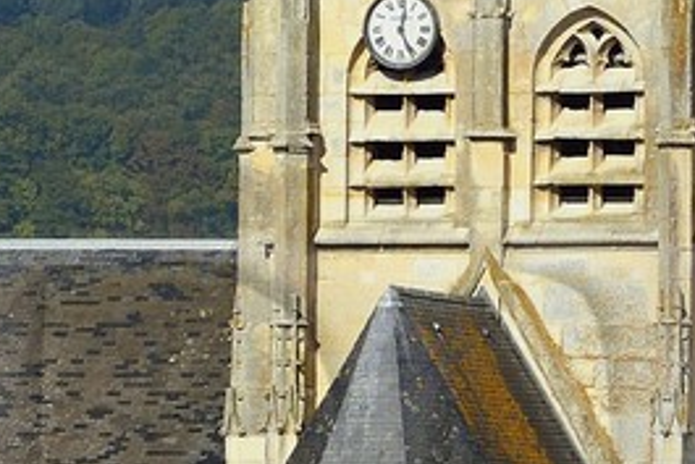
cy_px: 676
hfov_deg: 3.0
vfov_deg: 2.0
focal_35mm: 676
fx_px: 13057
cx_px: 546
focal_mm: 112
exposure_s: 1/320
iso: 200
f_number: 13
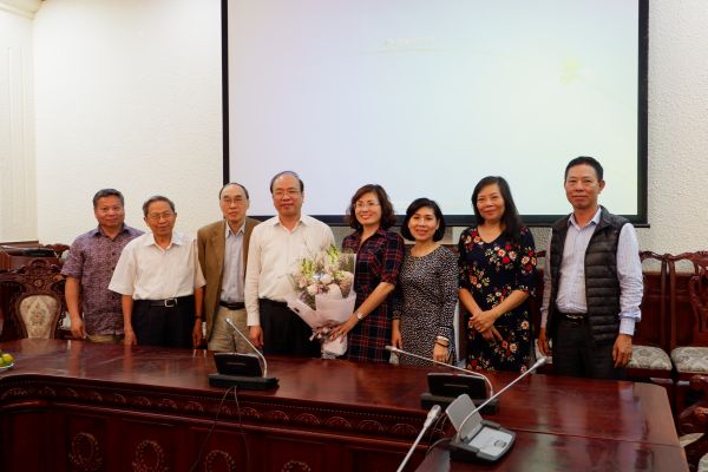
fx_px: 649
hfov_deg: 57.2
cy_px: 236
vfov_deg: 40.0
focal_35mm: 33
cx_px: 354
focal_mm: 22.2
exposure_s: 1/30
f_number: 4
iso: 800
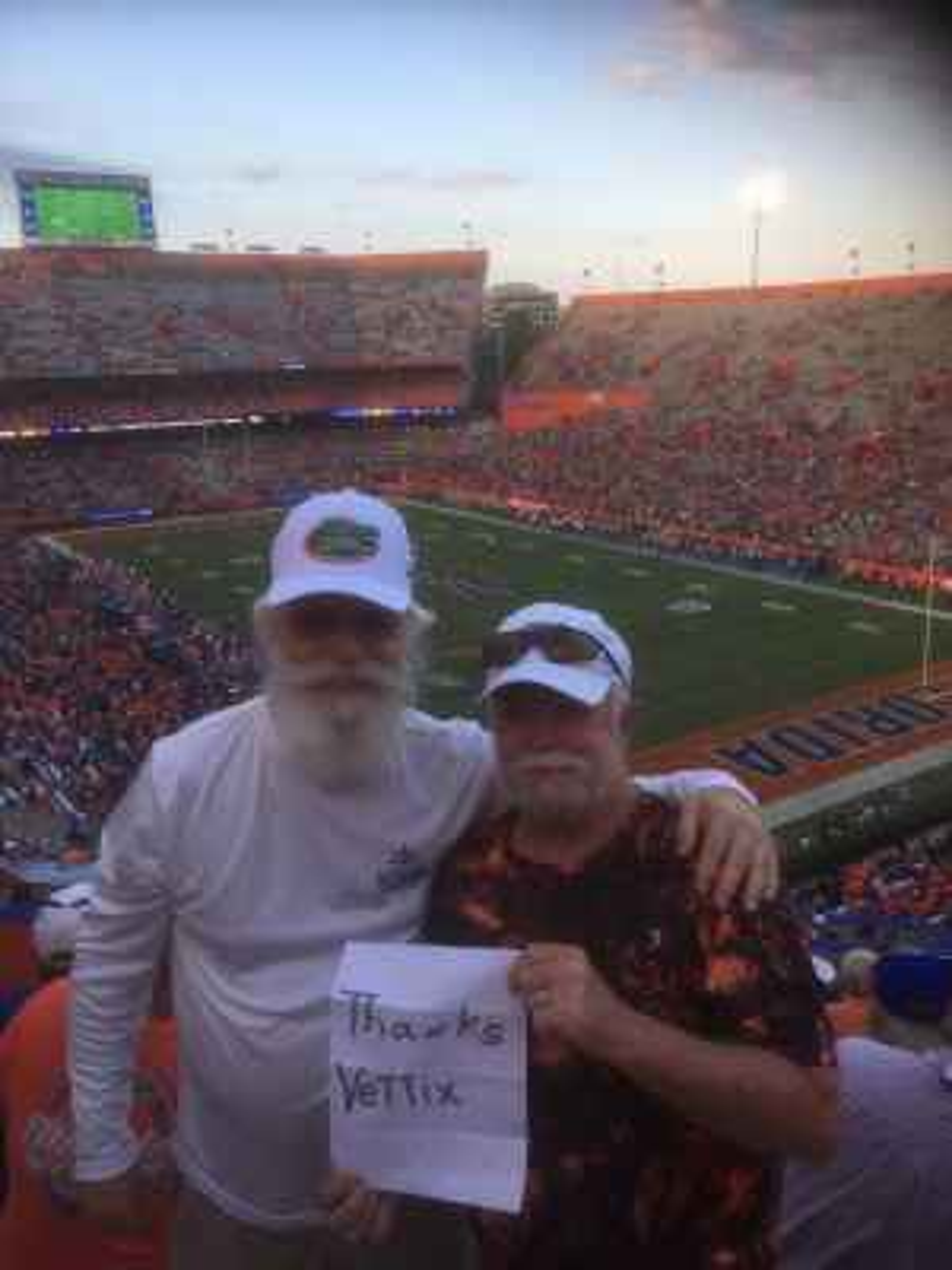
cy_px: 635
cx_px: 476
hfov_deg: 48.2
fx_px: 1063
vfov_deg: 61.7
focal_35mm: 29
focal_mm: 4.15
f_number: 2.2
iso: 25
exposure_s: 1/295
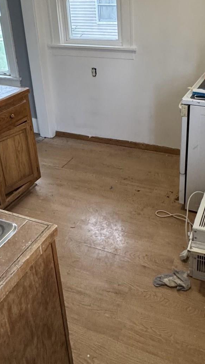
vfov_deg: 56.6
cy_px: 118
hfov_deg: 34.4
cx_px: 132
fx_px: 329
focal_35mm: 34
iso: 400
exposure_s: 1/60
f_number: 2.2
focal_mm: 2.22
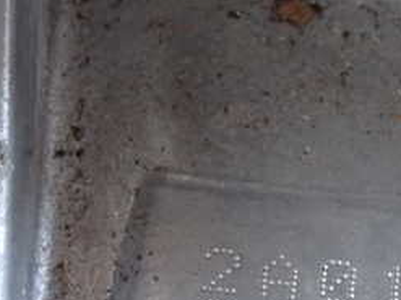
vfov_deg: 10.4
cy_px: 324
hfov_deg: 13.8
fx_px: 1633
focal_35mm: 141
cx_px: 399
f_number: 3.5
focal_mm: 10.35
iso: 800
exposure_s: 1/50
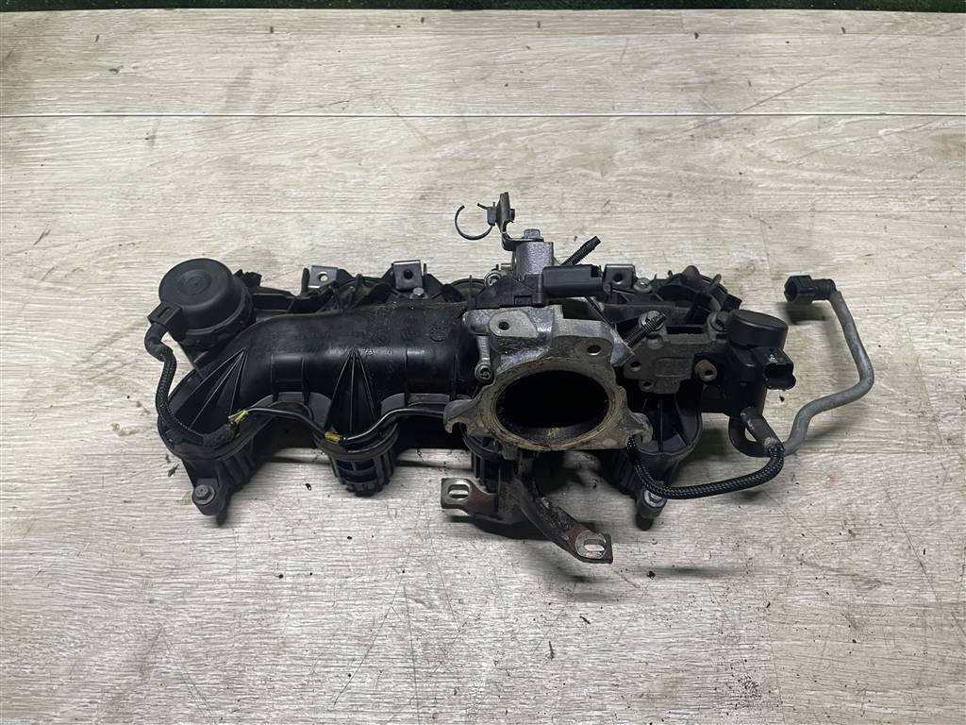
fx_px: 726
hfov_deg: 67.3
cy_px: 362
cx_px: 483
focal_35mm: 26
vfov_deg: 53.1
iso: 100
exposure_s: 1/50
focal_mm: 4.2
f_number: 1.6
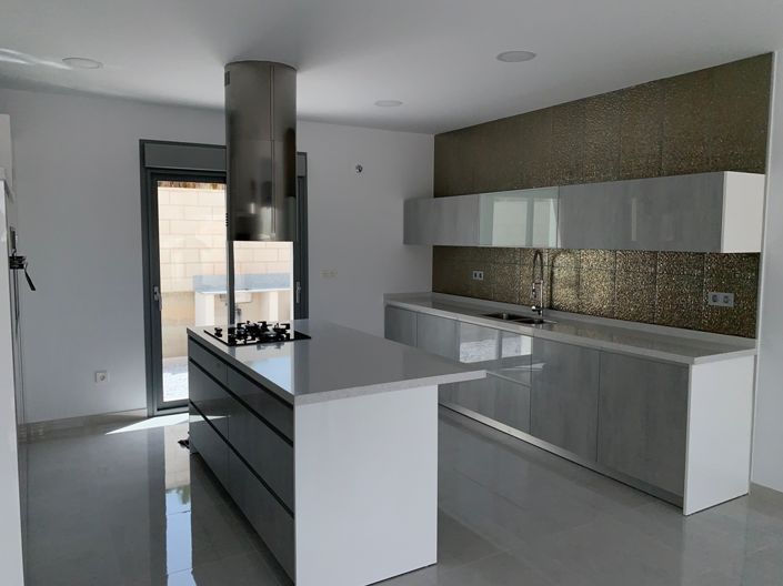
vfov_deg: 53.0
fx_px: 588
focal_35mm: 26
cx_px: 392
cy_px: 293
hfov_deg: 67.3
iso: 25
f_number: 1.8
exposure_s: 1/2075
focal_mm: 4.25
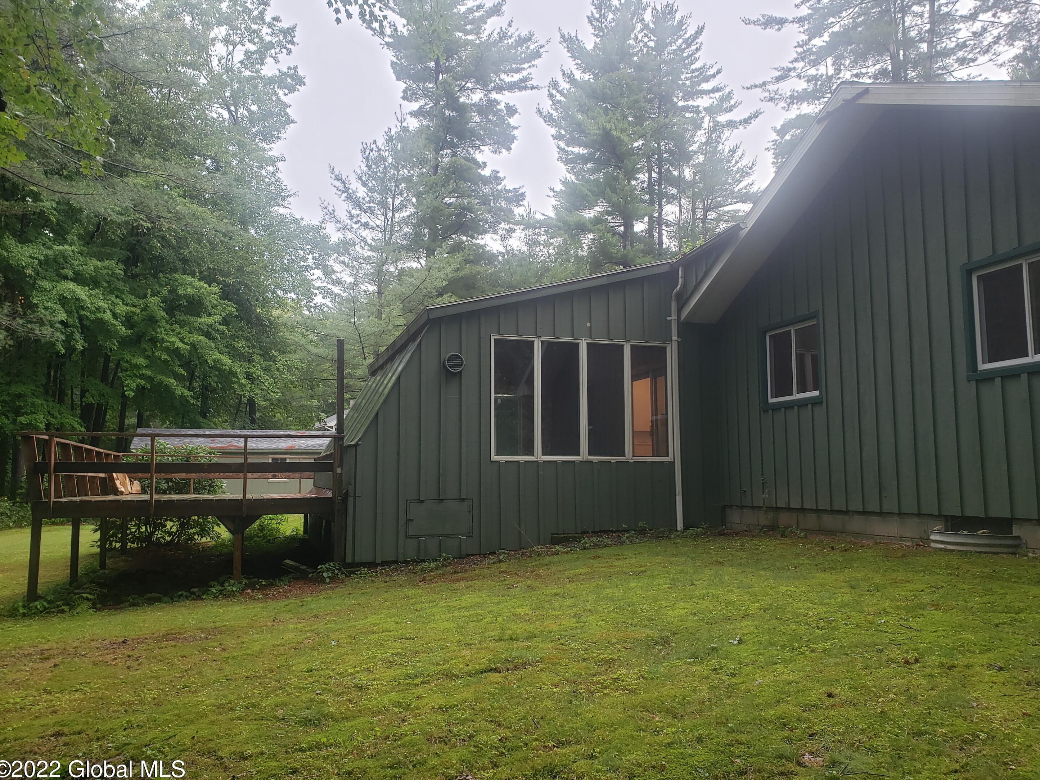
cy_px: 401
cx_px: 532
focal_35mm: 27
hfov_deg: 65.3
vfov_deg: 51.4
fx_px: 811
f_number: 2.4
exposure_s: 1/36
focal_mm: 4.3
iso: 50
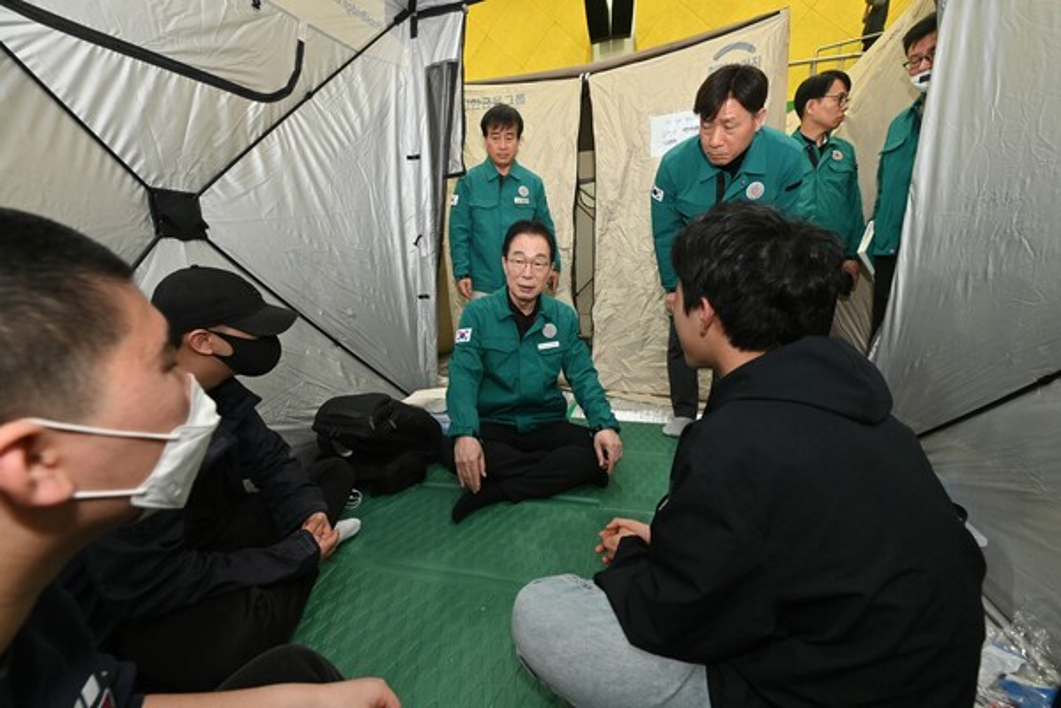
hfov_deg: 104.3
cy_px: 354
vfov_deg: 81.2
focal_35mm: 14
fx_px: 413
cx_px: 530
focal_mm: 14
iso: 3200
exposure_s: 1/200
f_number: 6.3
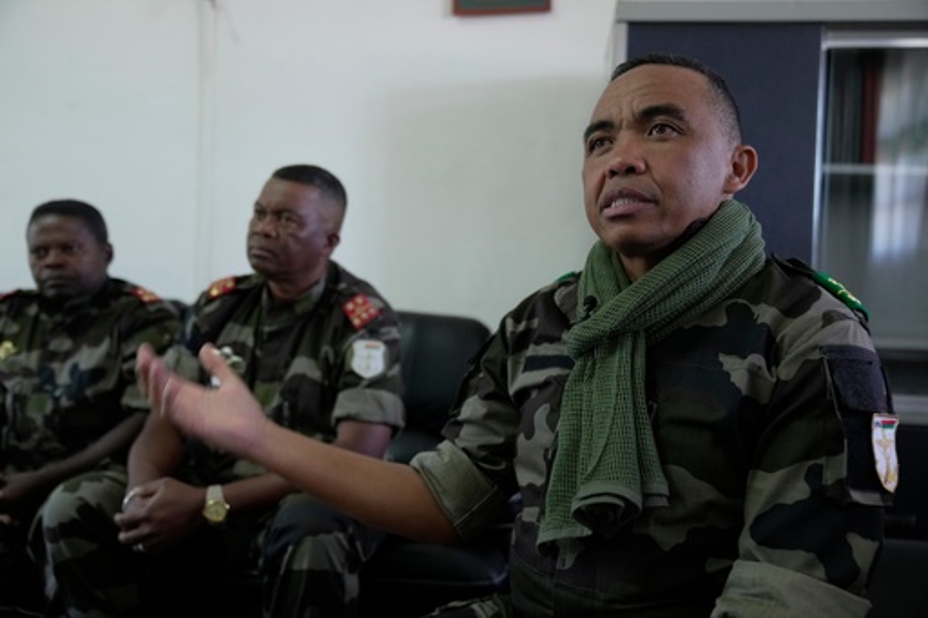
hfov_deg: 60.3
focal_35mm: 31
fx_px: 799
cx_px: 464
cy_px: 309
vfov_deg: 42.3
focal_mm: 31
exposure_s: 1/80
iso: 2000
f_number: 2.8
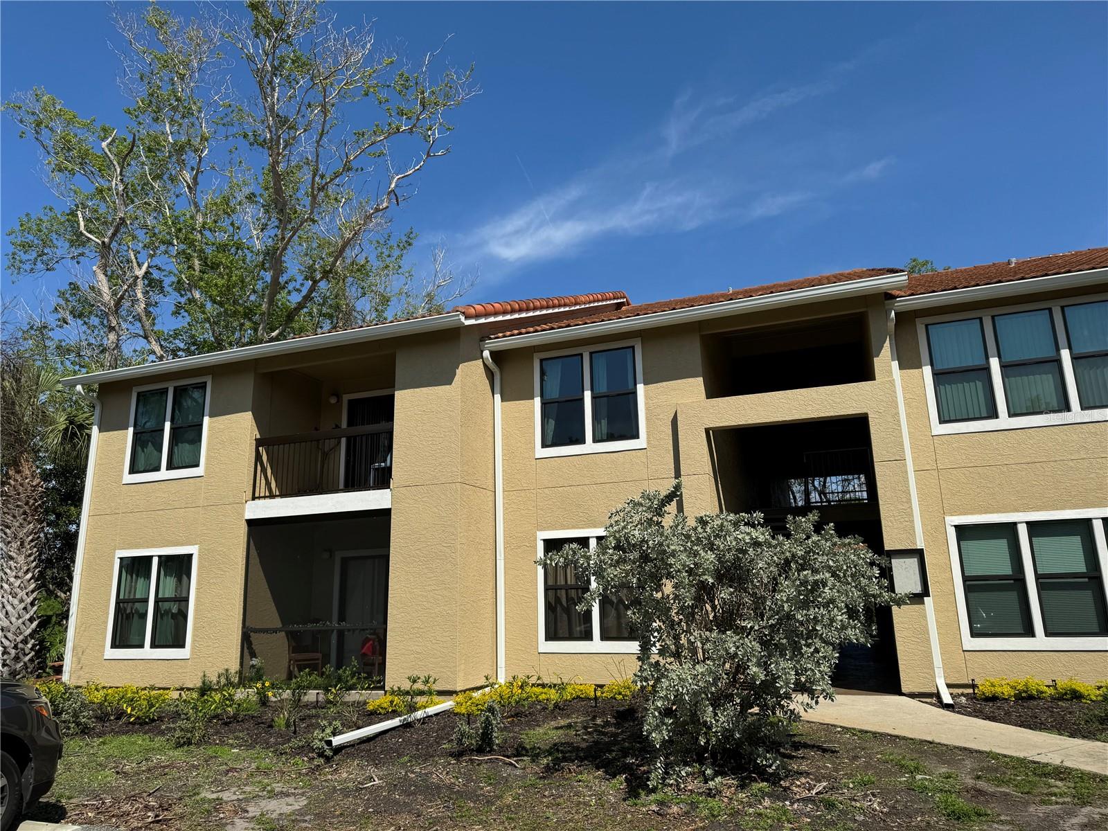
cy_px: 416
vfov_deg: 56.8
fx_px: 768
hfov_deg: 71.6
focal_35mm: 24
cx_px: 554
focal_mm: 6.86
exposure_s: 1/5814
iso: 80
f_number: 1.78
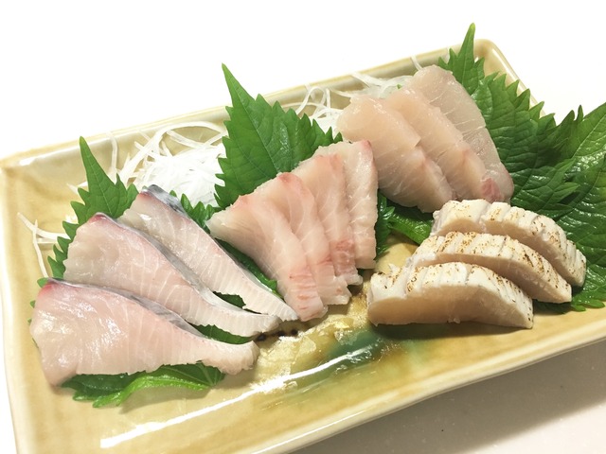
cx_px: 303
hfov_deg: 61.7
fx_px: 508
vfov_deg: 48.2
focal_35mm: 29
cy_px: 227
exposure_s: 1/33
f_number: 2.2
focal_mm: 4.15
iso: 200
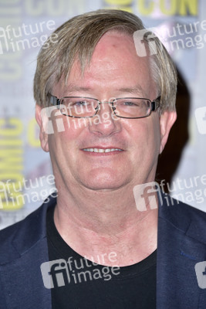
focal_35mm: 210
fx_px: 1801
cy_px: 154
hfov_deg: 6.5
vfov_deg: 9.8
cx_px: 103
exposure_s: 1/250
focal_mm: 210
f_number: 7.1
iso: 320
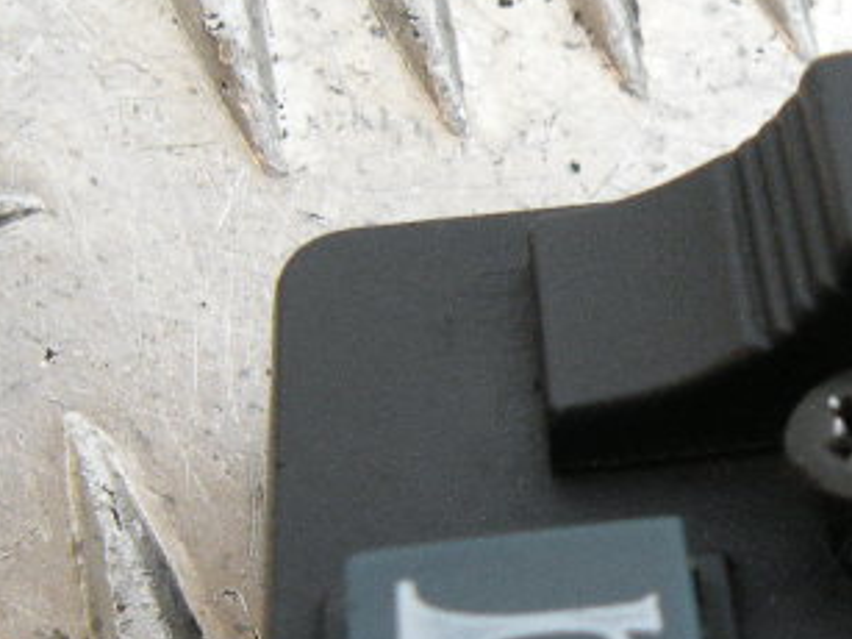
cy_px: 475
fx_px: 2214
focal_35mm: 90
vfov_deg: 16.3
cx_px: 908
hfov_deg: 20.8
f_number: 2.8
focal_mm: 4.7
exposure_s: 1/59.8
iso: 146
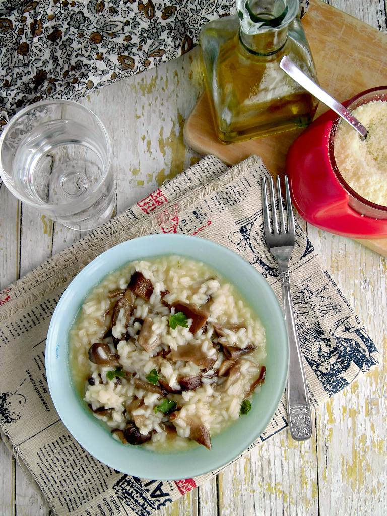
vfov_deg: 40.4
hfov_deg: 30.9
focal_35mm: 47
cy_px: 258
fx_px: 701
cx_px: 194
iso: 100
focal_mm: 8.3
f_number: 3.4
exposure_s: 1/100
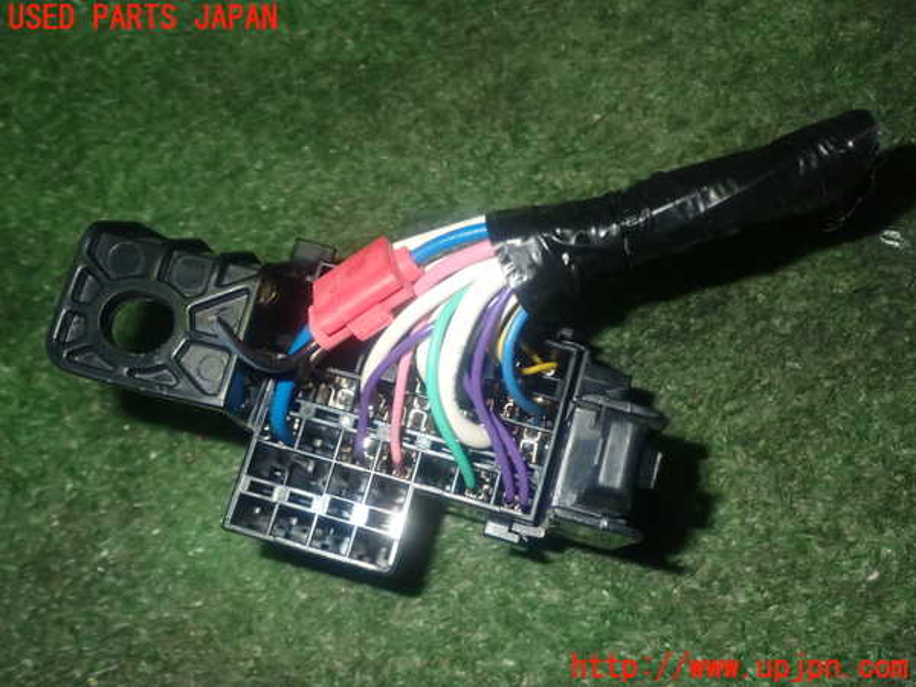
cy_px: 344
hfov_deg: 49.0
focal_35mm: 38
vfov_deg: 37.7
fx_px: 1006
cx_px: 458
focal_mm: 6.83
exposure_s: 1/40
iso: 320
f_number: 8
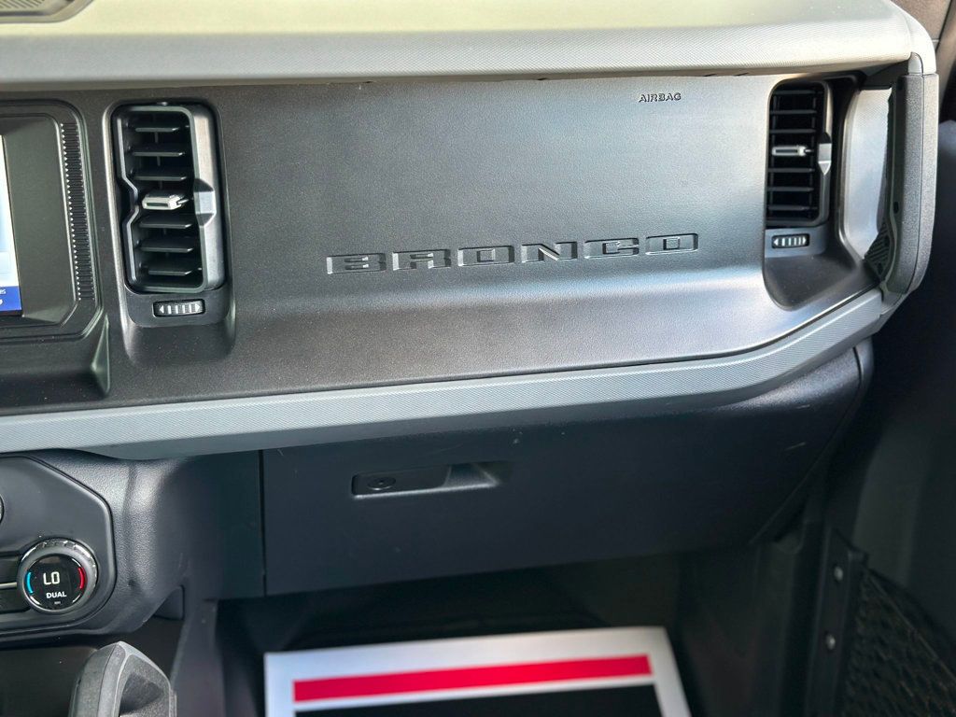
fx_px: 1326
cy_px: 358
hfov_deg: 39.7
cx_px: 478
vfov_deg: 30.3
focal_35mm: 48
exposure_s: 1/119
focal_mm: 6.86
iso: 125
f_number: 1.78
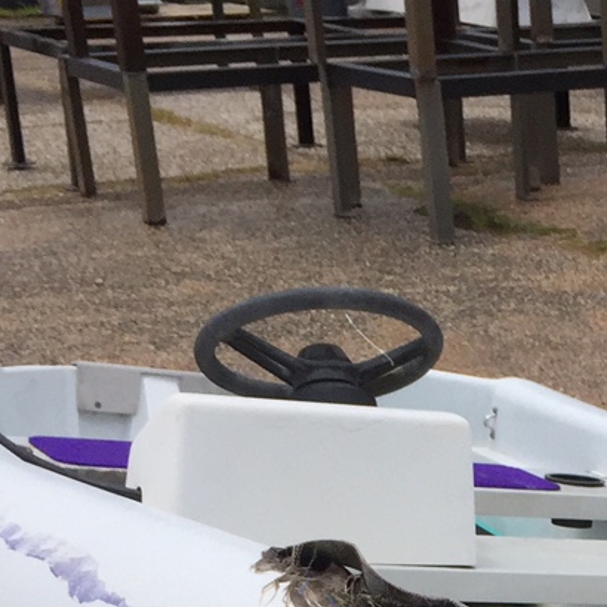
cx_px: 819
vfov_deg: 15.9
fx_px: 2024
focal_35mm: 102
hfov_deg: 16.1
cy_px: 862
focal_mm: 4.15
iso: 32
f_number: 2.2
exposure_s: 1/5650
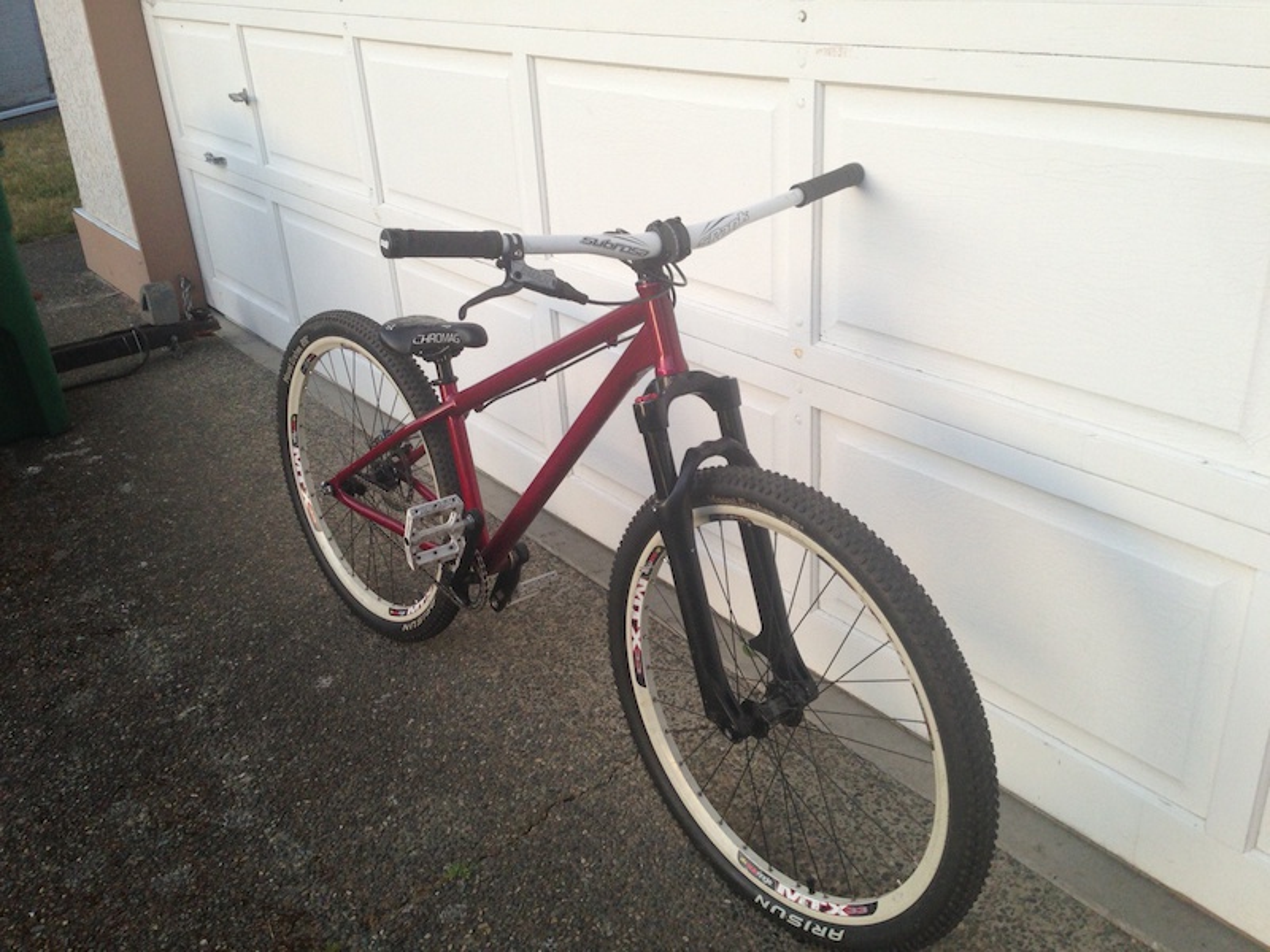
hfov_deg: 55.4
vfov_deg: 42.9
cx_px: 635
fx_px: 1211
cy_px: 476
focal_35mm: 33
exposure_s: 1/120
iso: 80
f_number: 2.4
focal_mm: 4.13
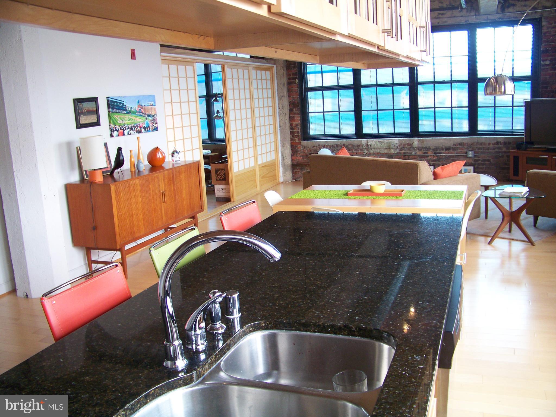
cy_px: 208
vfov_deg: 42.9
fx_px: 530
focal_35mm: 33
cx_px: 278
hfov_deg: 55.4
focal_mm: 5.85
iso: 125
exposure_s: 1/30
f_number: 2.8
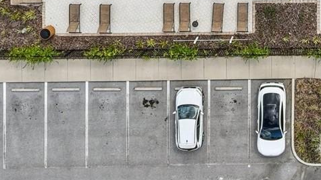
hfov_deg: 23.1
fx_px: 749
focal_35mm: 88
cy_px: -133
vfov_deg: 12.6
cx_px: 329
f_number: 1.8
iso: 120
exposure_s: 1/2000
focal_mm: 8.7
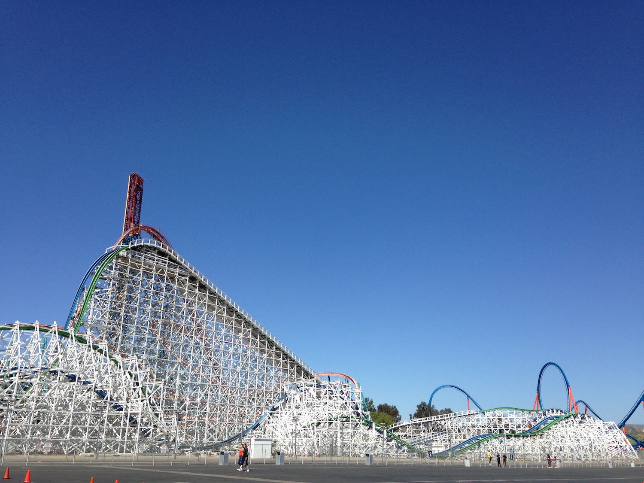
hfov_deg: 55.4
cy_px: 242
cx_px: 322
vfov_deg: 42.9
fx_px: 614
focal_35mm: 33
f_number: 2.4
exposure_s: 1/1869
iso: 50
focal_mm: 4.12
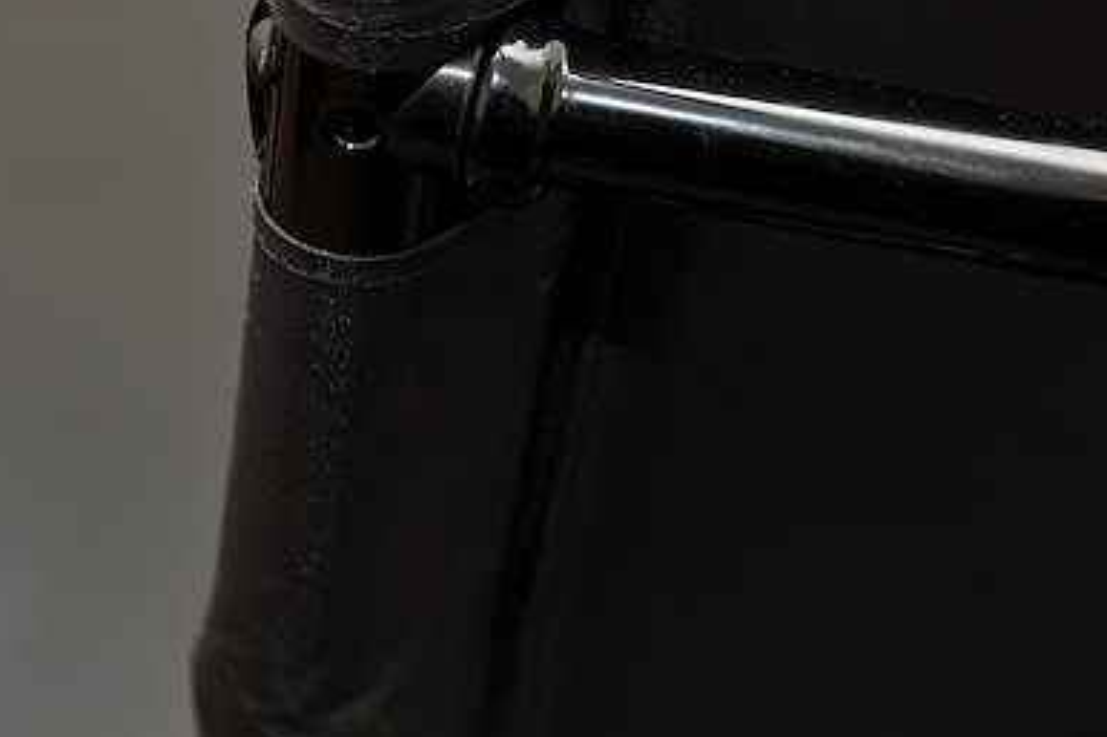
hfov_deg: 16.0
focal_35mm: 127
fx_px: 3903
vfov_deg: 10.7
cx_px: 944
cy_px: 138
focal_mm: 70
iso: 250
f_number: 5
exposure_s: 1/60
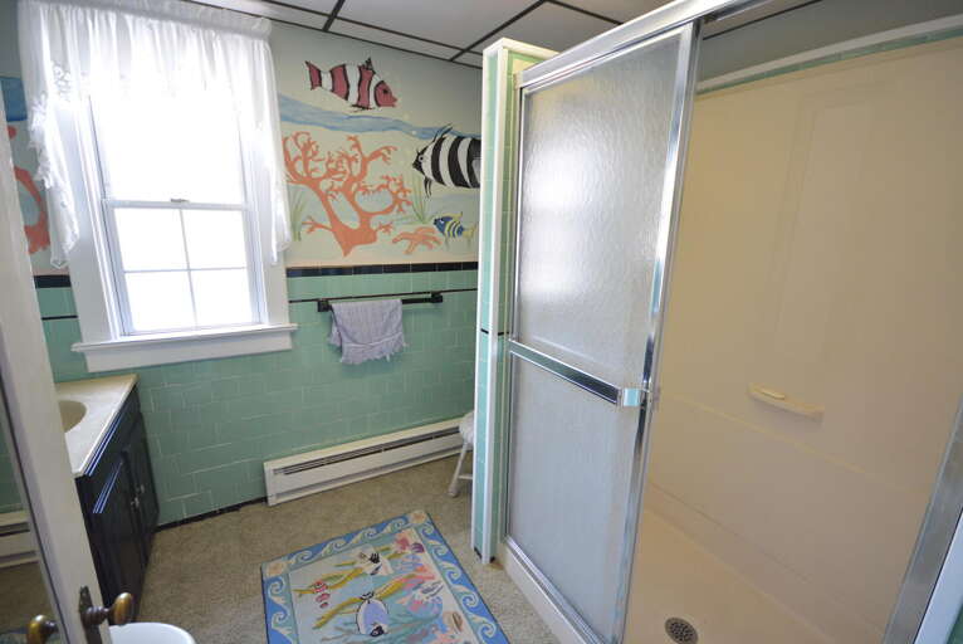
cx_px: 482
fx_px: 402
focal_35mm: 15
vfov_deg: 77.4
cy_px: 322
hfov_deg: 100.3
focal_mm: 10
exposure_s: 1/50
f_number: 4
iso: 1000
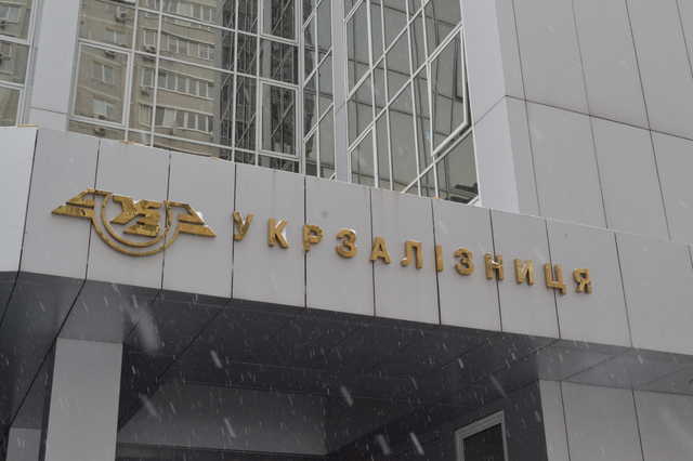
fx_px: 923
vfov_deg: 28.0
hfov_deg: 41.1
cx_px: 346
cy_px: 230
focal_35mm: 48
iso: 1600
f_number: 9
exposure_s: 1/160
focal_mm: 32
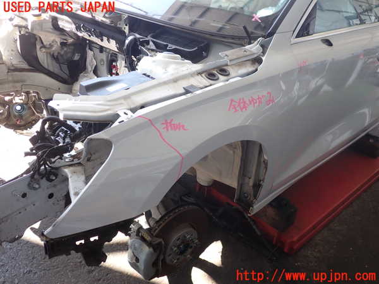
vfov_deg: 46.8
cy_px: 142
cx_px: 190
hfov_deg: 60.0
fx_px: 328
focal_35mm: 30
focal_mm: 5.4
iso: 100
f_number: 2.3
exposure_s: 1/100
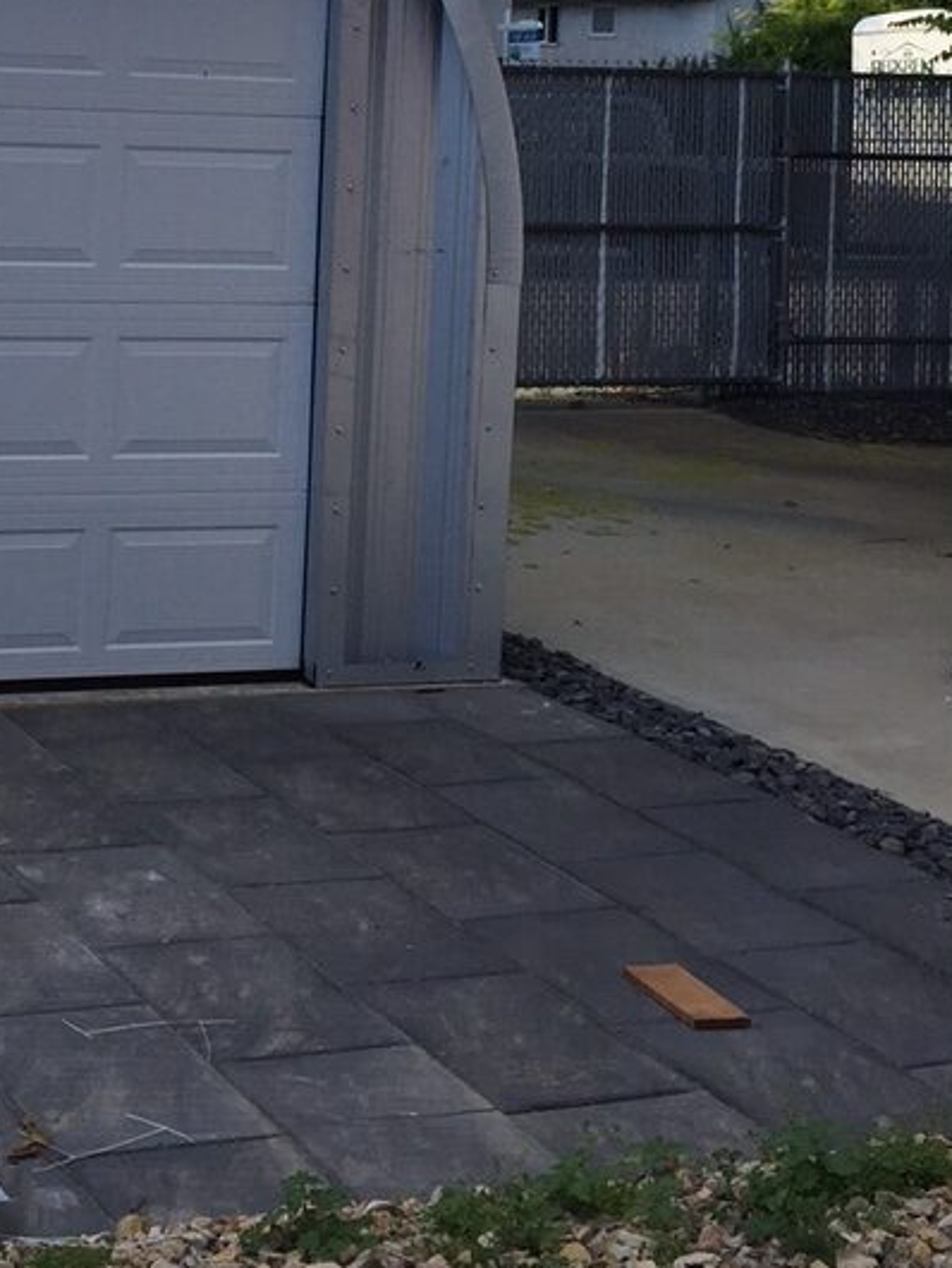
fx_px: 2565
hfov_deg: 20.3
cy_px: 136
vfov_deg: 26.8
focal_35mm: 70
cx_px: -14
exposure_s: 1/920
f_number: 2.2
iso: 32
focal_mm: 4.15
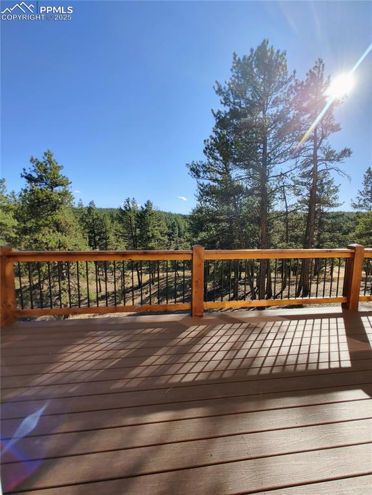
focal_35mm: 15
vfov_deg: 98.2
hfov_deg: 81.7
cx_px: 186
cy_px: 248
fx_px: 215
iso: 50
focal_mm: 1.78
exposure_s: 1/709
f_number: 1.9
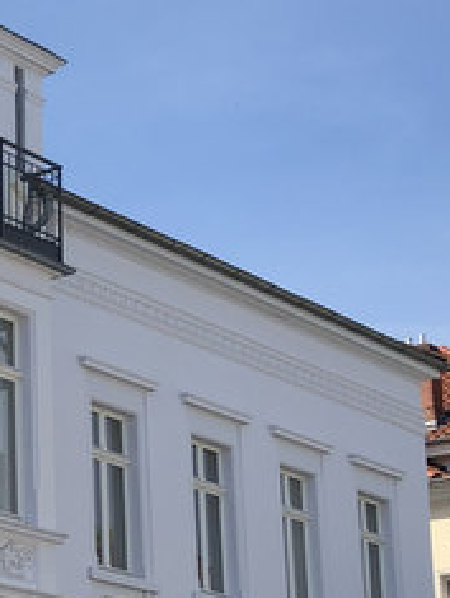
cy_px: 433
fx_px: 1919
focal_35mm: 111
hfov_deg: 12.7
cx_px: -234
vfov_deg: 17.6
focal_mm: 3.99
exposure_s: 1/1656
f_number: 1.8
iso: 20
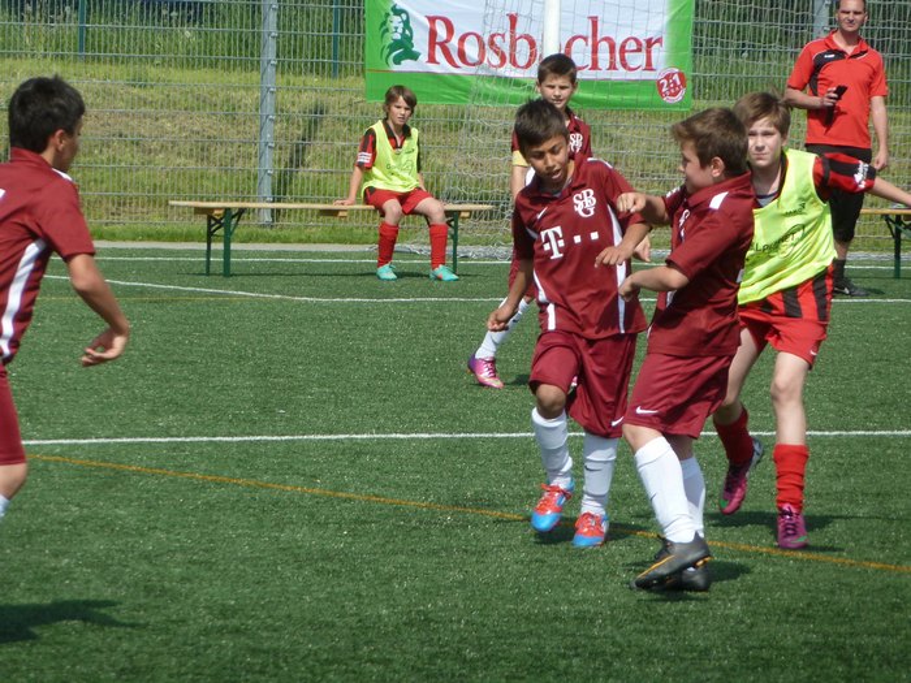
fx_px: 7895
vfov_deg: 5.0
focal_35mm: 300
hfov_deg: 6.6
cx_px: 456
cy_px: 342
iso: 160
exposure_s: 1/800
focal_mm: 49.2
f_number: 5.6
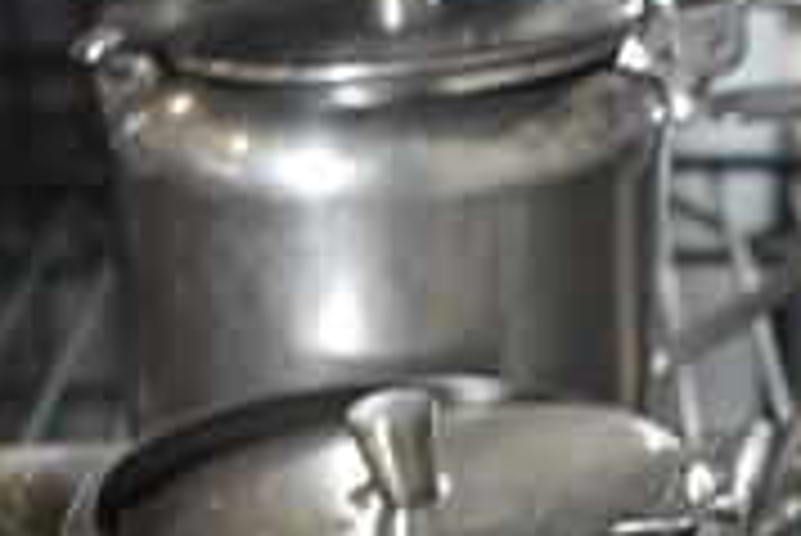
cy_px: 779
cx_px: 432
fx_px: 2294
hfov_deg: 19.8
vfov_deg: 12.7
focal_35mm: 103
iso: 800
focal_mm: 20
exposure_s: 1/125
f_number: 3.5
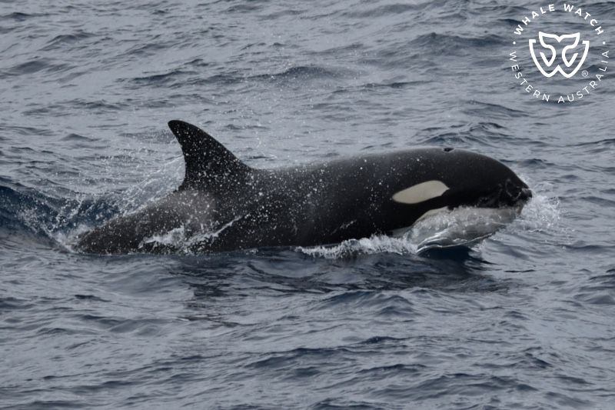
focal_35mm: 210
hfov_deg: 9.8
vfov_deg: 6.5
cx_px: 308
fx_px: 3587
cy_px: 205
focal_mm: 210
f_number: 5.3
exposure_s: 1/8000
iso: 900
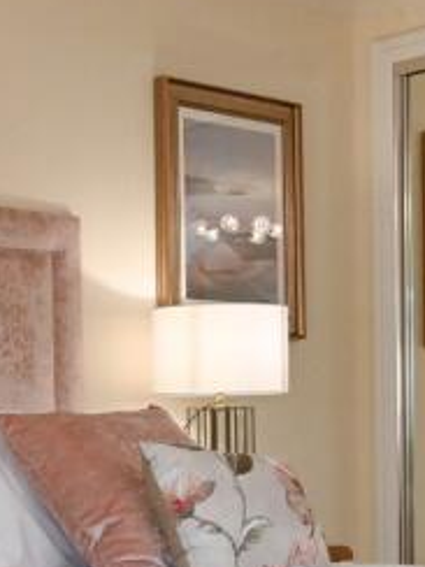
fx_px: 1522
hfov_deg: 15.5
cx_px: -46
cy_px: 466
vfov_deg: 20.8
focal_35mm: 93
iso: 3200
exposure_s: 1/100
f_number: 16
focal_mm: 23
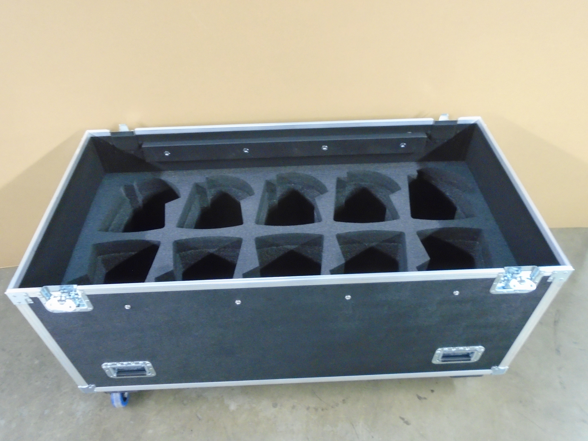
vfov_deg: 53.1
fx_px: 442
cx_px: 294
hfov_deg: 67.3
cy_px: 220
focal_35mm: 26
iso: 500
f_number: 3.2
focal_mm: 4.6
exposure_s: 1/4
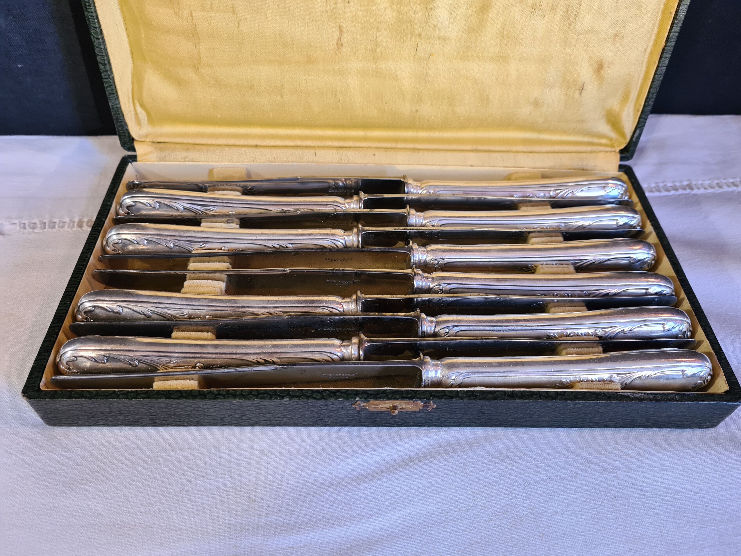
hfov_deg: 67.3
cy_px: 278
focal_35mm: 26
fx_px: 557
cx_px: 370
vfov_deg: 53.1
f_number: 1.8
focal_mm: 5.4
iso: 200
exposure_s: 1/50
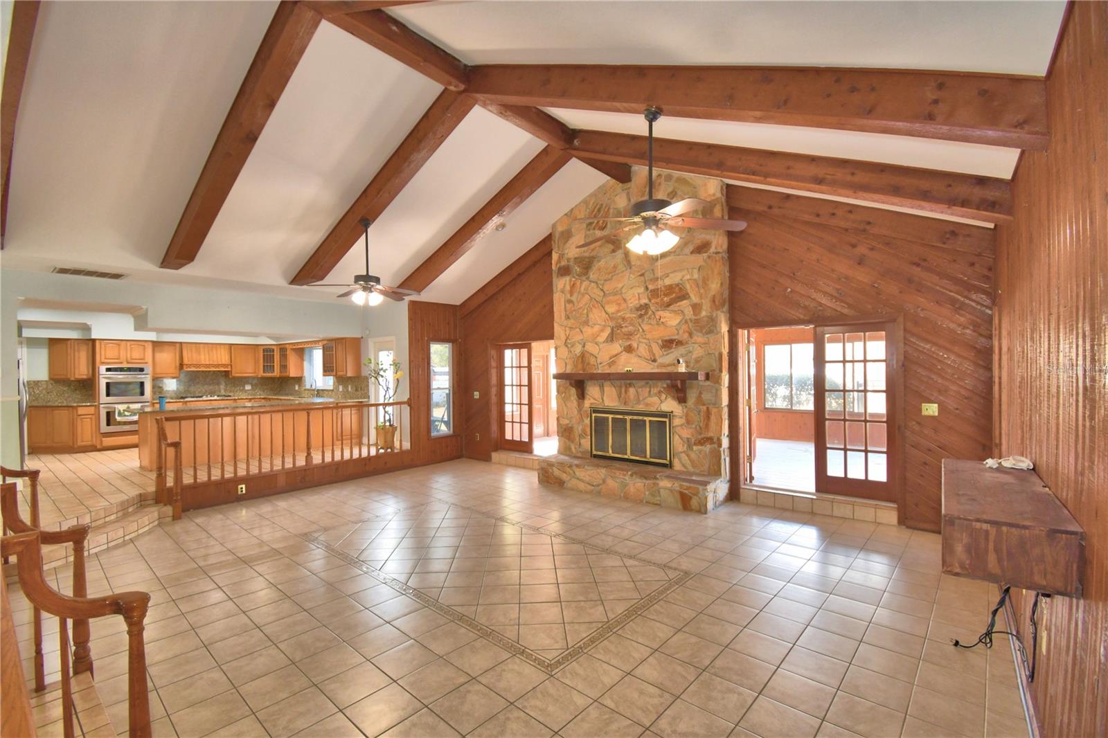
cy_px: 369
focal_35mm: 15
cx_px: 554
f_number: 4.5
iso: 360
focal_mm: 10
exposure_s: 1/30
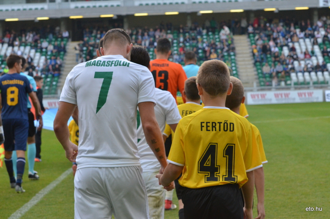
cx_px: 165
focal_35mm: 105
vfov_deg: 13.0
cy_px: 110
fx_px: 961
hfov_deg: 19.5
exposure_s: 1/640
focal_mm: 70
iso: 1600
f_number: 6.3
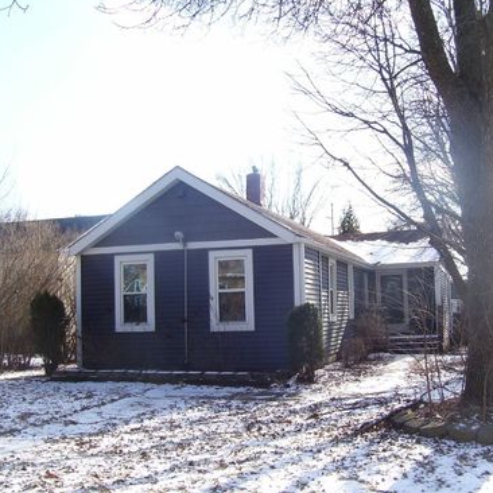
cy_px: 246
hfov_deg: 40.8
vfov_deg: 40.9
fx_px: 661
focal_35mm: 41
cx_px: 284
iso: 80
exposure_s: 1/180
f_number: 4.8
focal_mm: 5.6
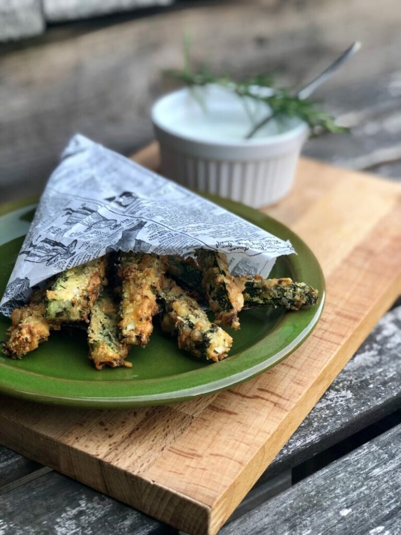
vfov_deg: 33.8
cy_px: 268
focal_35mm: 57
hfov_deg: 25.7
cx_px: 200
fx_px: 880
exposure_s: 1/60
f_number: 2.8
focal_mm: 6.6
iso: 25
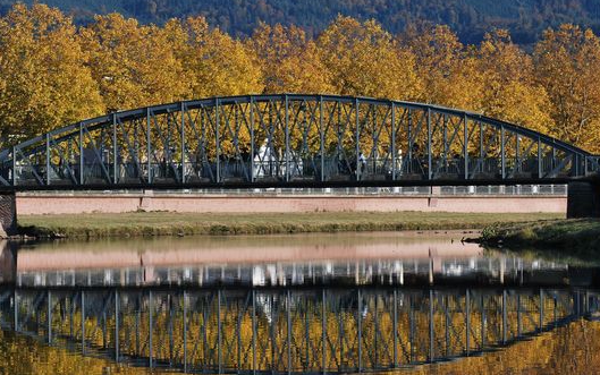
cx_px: 297
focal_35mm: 177
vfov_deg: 7.4
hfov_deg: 11.8
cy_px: 214
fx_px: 2895
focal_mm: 102
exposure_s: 1/250
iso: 160
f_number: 10
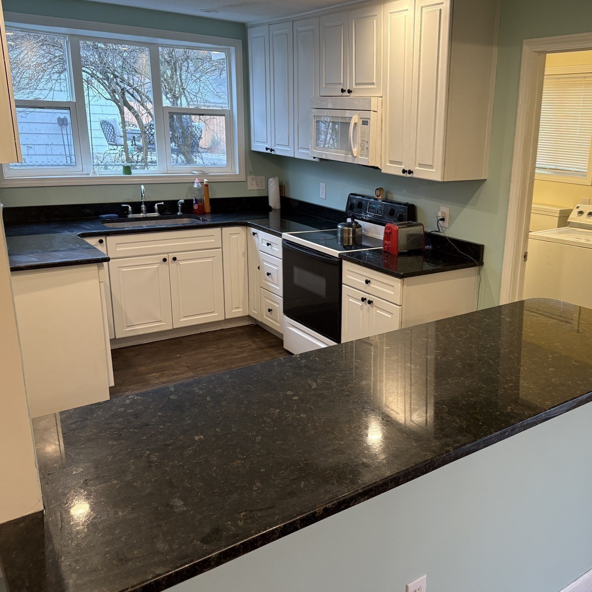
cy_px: 296
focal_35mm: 31
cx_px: 394
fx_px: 600
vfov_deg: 52.5
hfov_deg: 51.6
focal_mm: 5.96
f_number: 1.6
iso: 160
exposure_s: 1/60
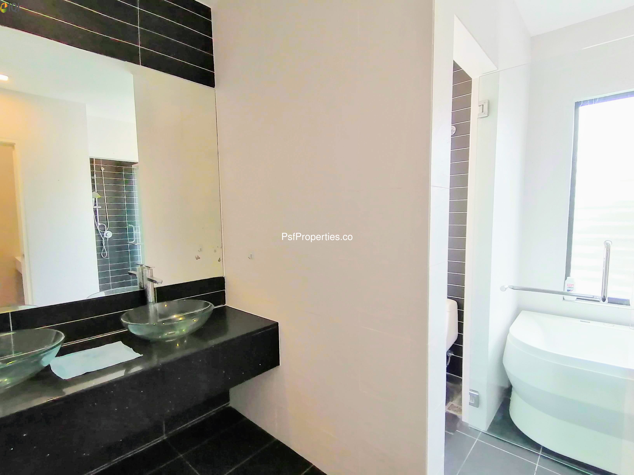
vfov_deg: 74.7
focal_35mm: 17
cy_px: 238
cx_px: 317
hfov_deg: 91.0
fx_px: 311
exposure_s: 1/60
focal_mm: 1.78
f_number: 2.4
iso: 125
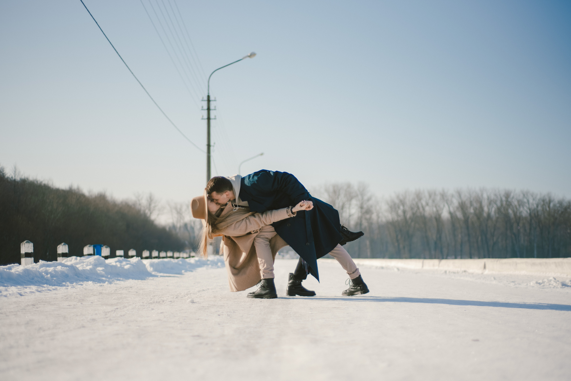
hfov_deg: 39.6
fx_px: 793
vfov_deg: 27.0
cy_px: 190
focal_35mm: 50
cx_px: 286
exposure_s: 1/3200
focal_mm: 50
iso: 100
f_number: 1.8
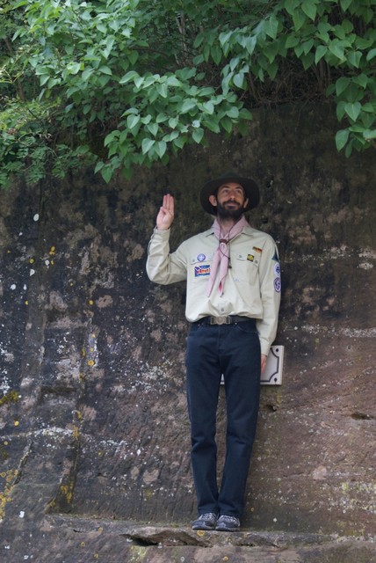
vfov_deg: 24.6
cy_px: 282
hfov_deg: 16.6
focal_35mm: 82
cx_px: 188
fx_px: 1290
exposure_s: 1/100
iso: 250
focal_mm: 55
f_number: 5.6
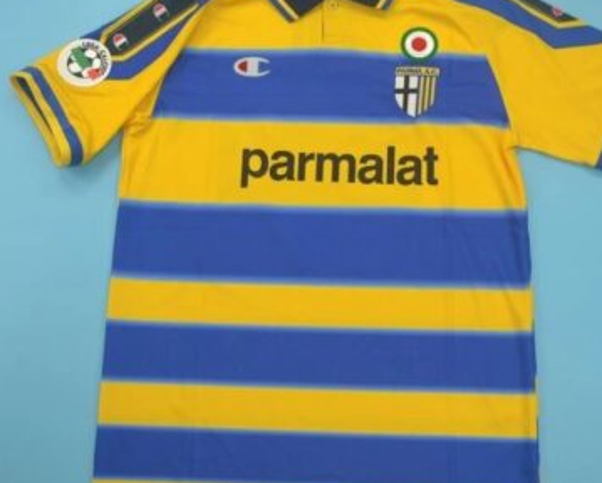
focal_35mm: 47
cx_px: 332
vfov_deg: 32.1
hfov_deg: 39.5
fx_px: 838
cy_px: 238
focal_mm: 20
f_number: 3.8
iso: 200
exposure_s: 1/125
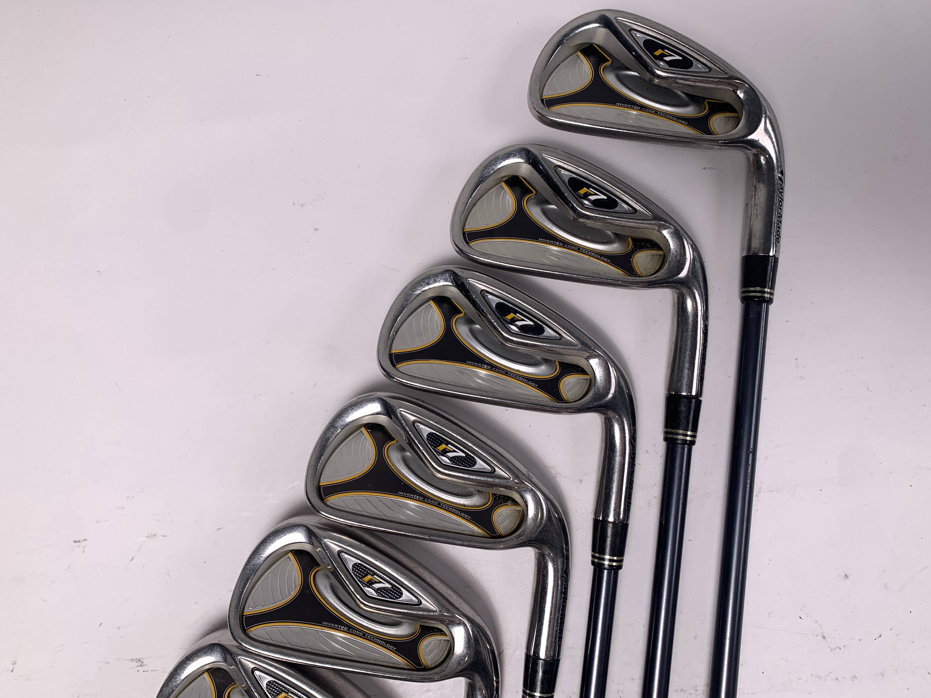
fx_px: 726
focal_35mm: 27
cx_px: 468
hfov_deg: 65.3
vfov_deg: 51.4
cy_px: 345
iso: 25
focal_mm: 4.25
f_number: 1.8
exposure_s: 1/266
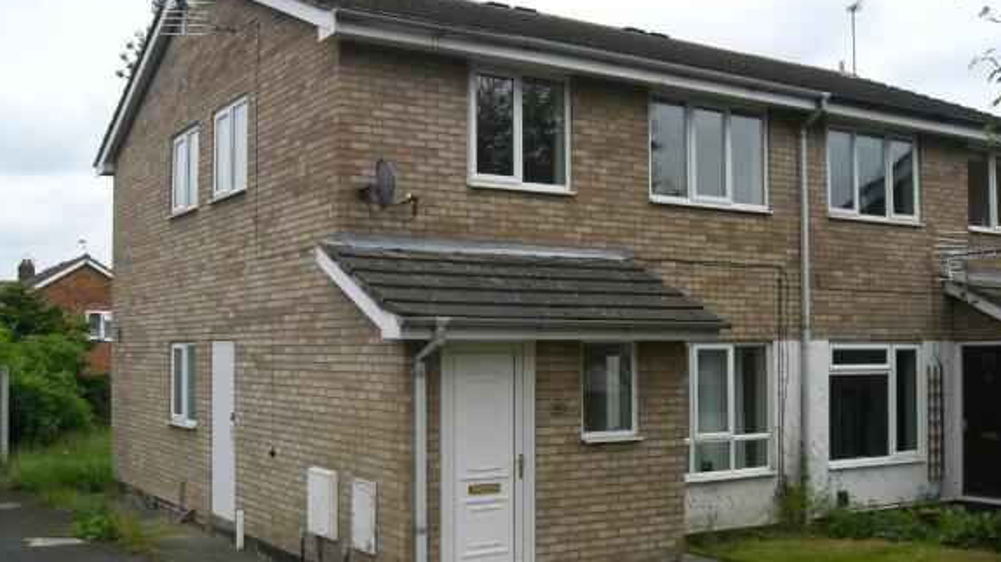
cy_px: 305
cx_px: 500
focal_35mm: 42
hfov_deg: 48.4
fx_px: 1114
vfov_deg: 28.3
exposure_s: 1/400
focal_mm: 6.3
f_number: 4.4
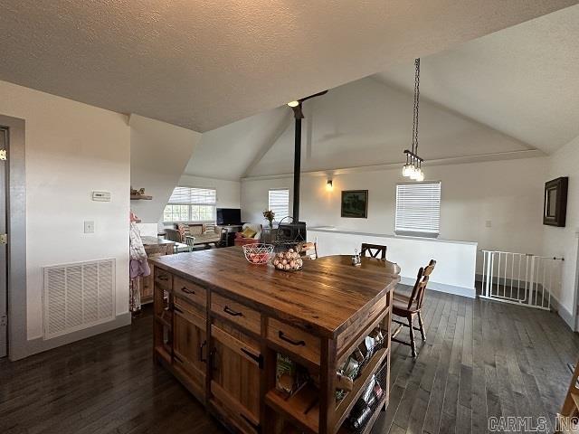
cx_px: 290
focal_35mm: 14
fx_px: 234
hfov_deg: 102.1
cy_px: 217
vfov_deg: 85.7
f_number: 2.2
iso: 250
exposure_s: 1/120
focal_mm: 2.22
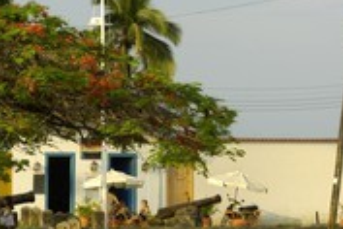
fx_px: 3058
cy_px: 140
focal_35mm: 321
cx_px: 36
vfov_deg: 4.3
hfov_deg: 6.4
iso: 100
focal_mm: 90
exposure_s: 1/160
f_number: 5.6
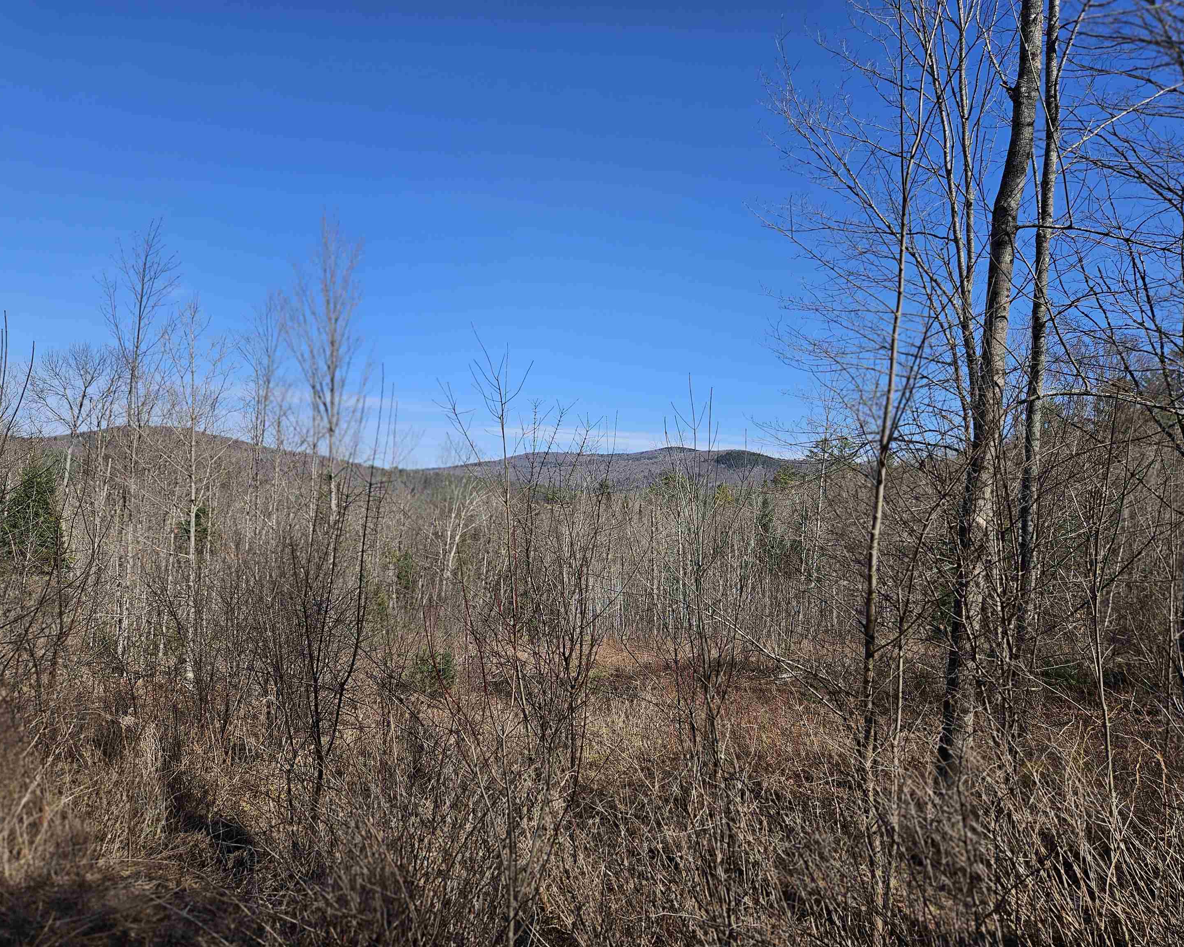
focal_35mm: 24
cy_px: 474
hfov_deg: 70.3
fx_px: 841
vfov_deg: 58.8
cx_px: 583
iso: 25
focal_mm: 5.4
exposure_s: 1/2038
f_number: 1.8
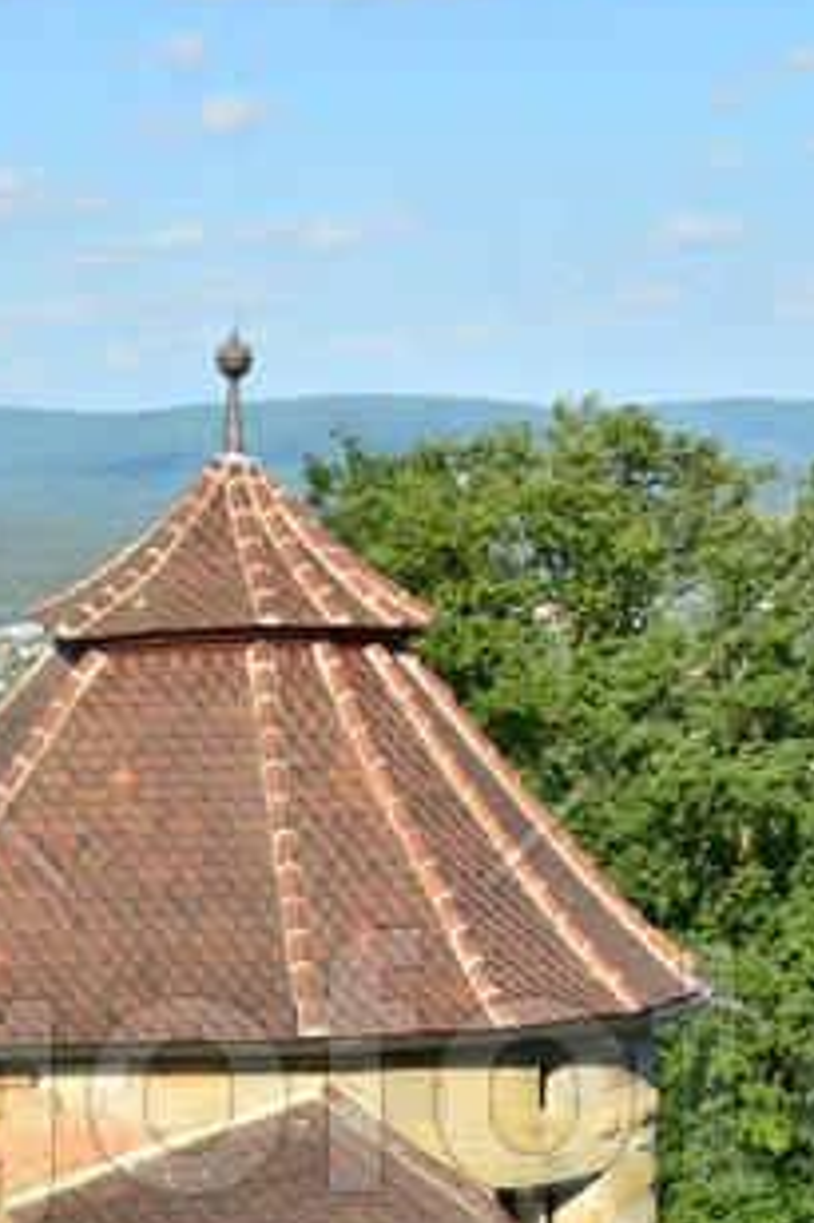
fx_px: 3837
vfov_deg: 17.8
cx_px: 272
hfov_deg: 12.1
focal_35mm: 113
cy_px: 1096
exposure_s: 1/200
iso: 100
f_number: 9
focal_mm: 40
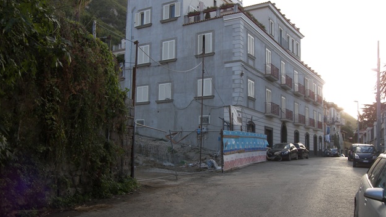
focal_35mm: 36
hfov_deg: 55.3
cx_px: 201
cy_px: 130
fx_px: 368
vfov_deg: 32.7
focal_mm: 6.6
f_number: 3.2
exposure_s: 1/200
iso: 50
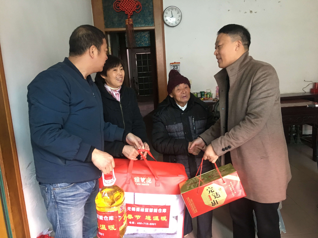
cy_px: 119
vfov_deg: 48.2
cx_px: 159
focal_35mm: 29
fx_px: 266
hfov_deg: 61.7
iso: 125
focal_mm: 4.15
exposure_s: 1/17
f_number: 2.2
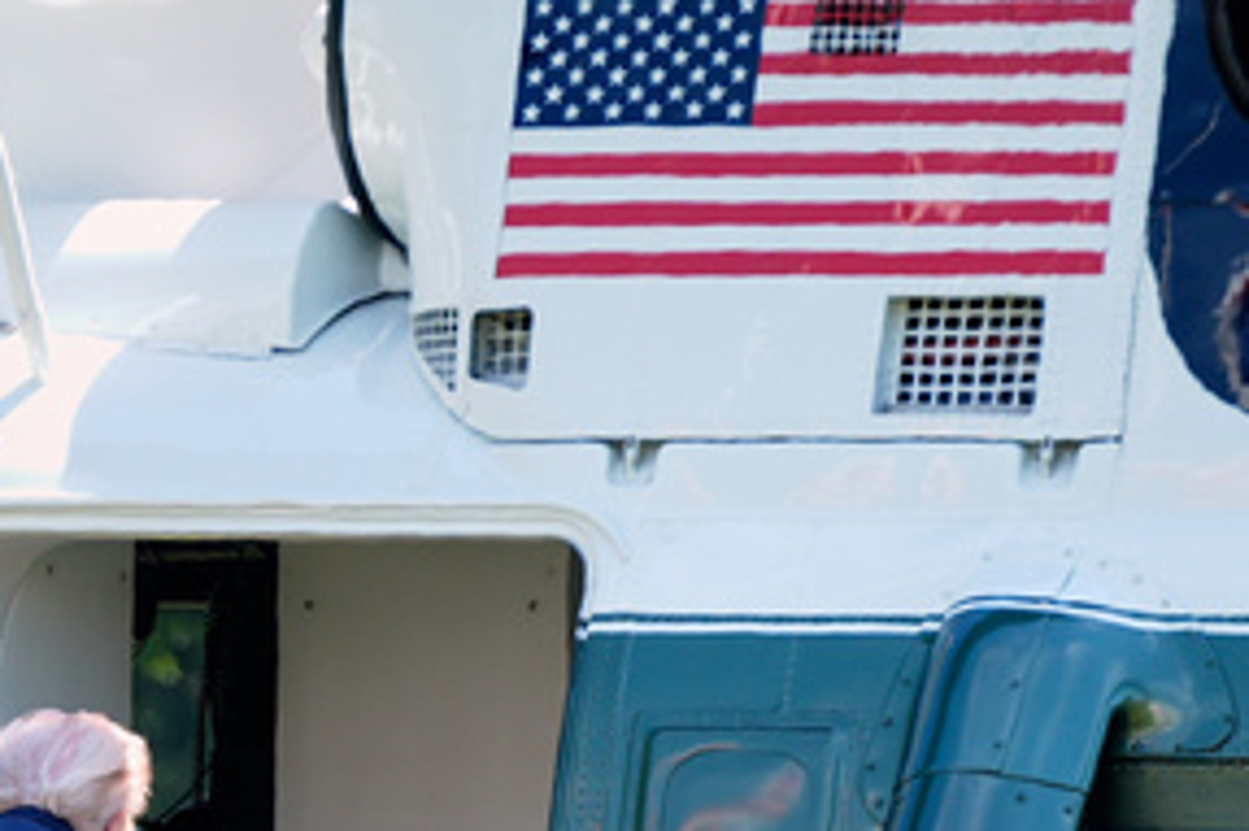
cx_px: -226
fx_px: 24722
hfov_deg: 2.9
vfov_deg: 1.9
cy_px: 1279
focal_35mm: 713
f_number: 4.5
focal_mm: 200
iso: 200
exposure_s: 1/500
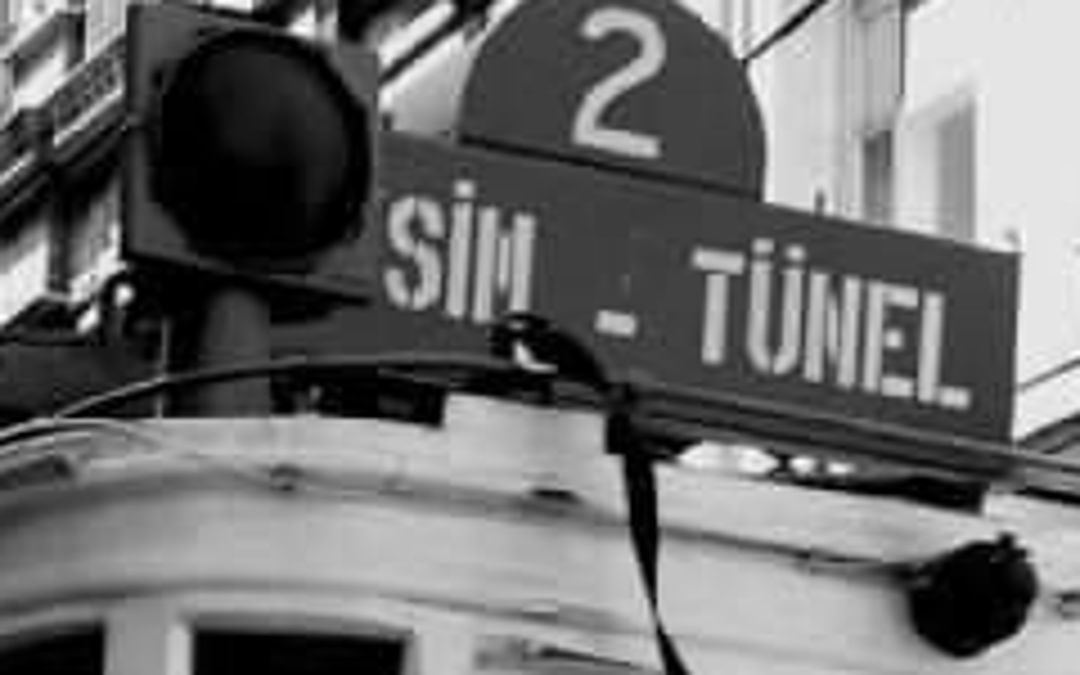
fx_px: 4798
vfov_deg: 7.6
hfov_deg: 12.8
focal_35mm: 163
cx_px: 270
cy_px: 1570
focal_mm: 5.85
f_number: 2.8
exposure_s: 1/160
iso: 64
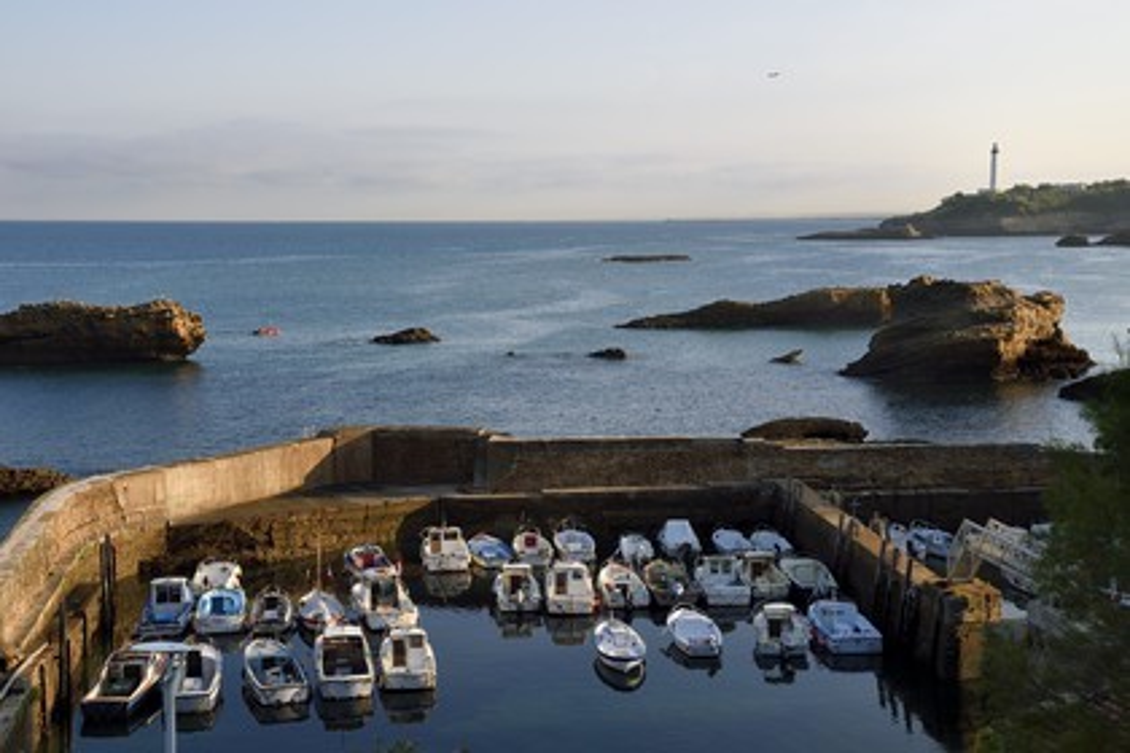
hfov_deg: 39.6
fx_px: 1569
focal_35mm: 50
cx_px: 565
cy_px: 376
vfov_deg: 27.0
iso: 200
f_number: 13
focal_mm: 50
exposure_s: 1/160
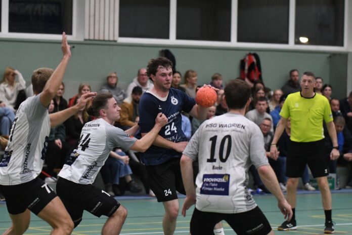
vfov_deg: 7.6
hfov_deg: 11.4
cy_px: 118
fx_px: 1760
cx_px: 176
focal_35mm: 180
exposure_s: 1/640
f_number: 3.2
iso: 4000
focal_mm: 120
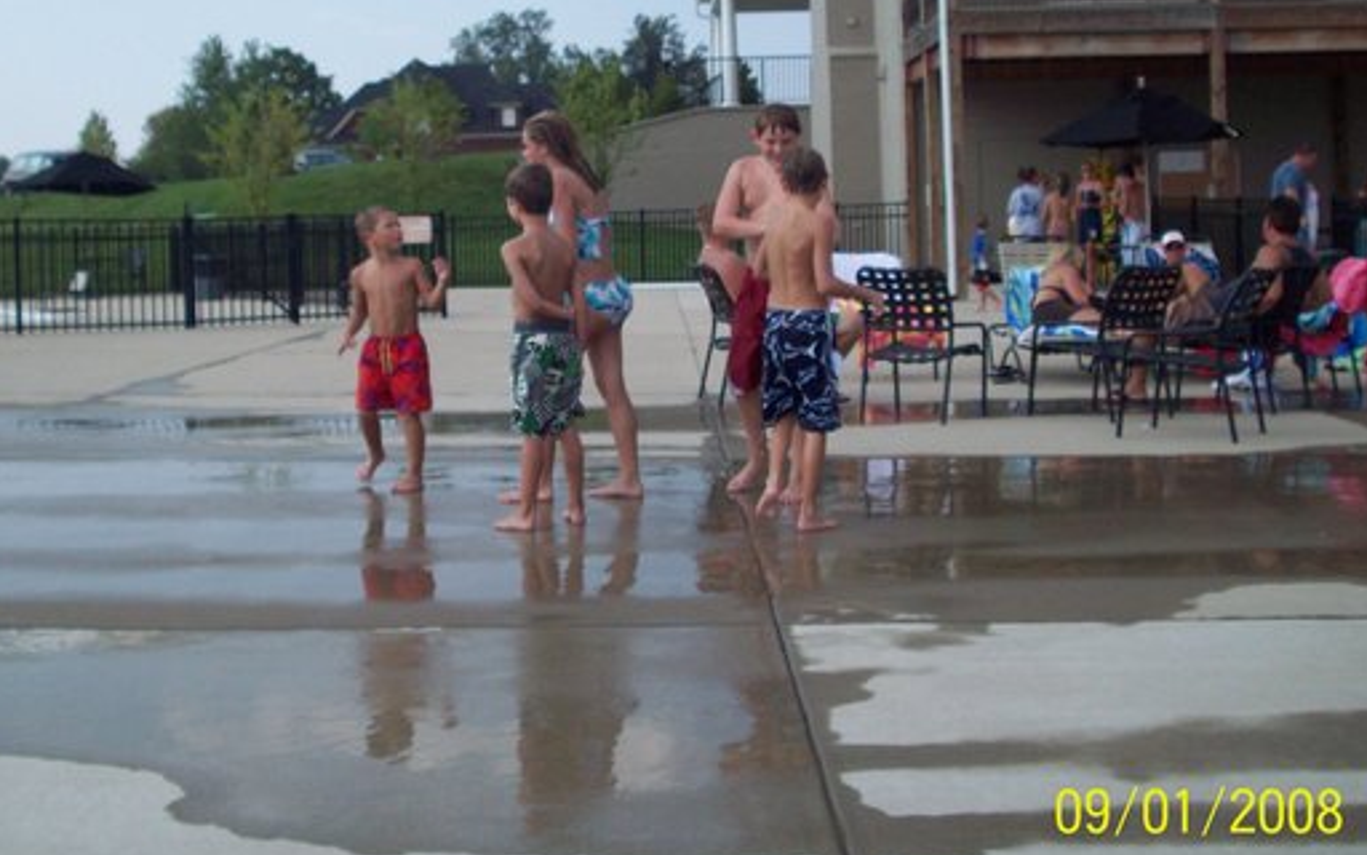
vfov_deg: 26.2
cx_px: 611
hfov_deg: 41.0
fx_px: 1826
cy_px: 291
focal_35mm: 49
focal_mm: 6.2
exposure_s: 1/361
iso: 80
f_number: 5.6
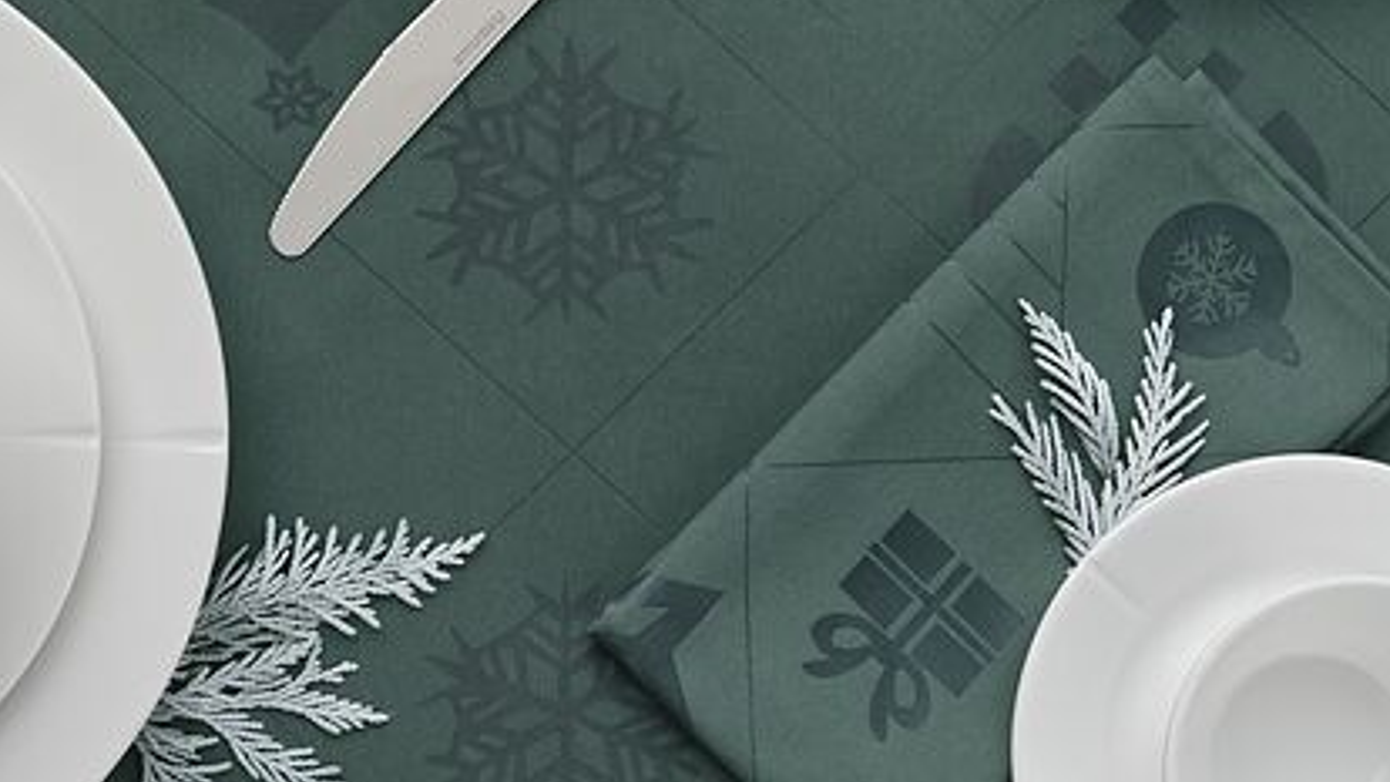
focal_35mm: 114
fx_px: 4202
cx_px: 243
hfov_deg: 18.6
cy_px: 369
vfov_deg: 10.6
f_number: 7.1
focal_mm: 63
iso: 100
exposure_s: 1/50
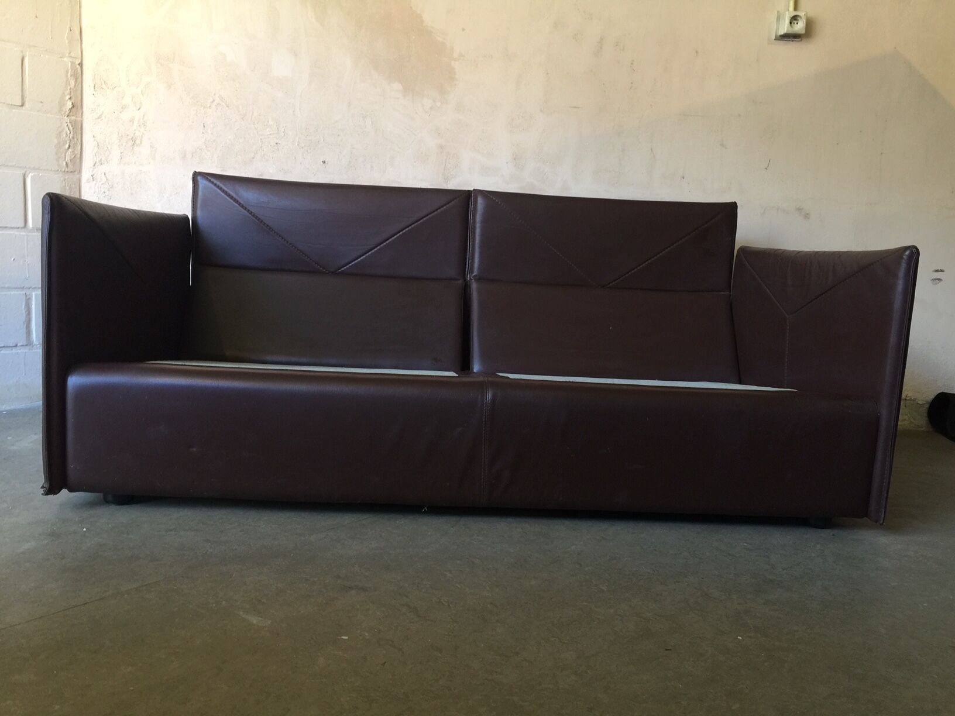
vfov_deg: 48.2
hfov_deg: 61.7
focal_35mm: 29
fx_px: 800
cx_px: 478
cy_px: 358
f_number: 2.2
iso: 50
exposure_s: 1/17
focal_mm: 4.15
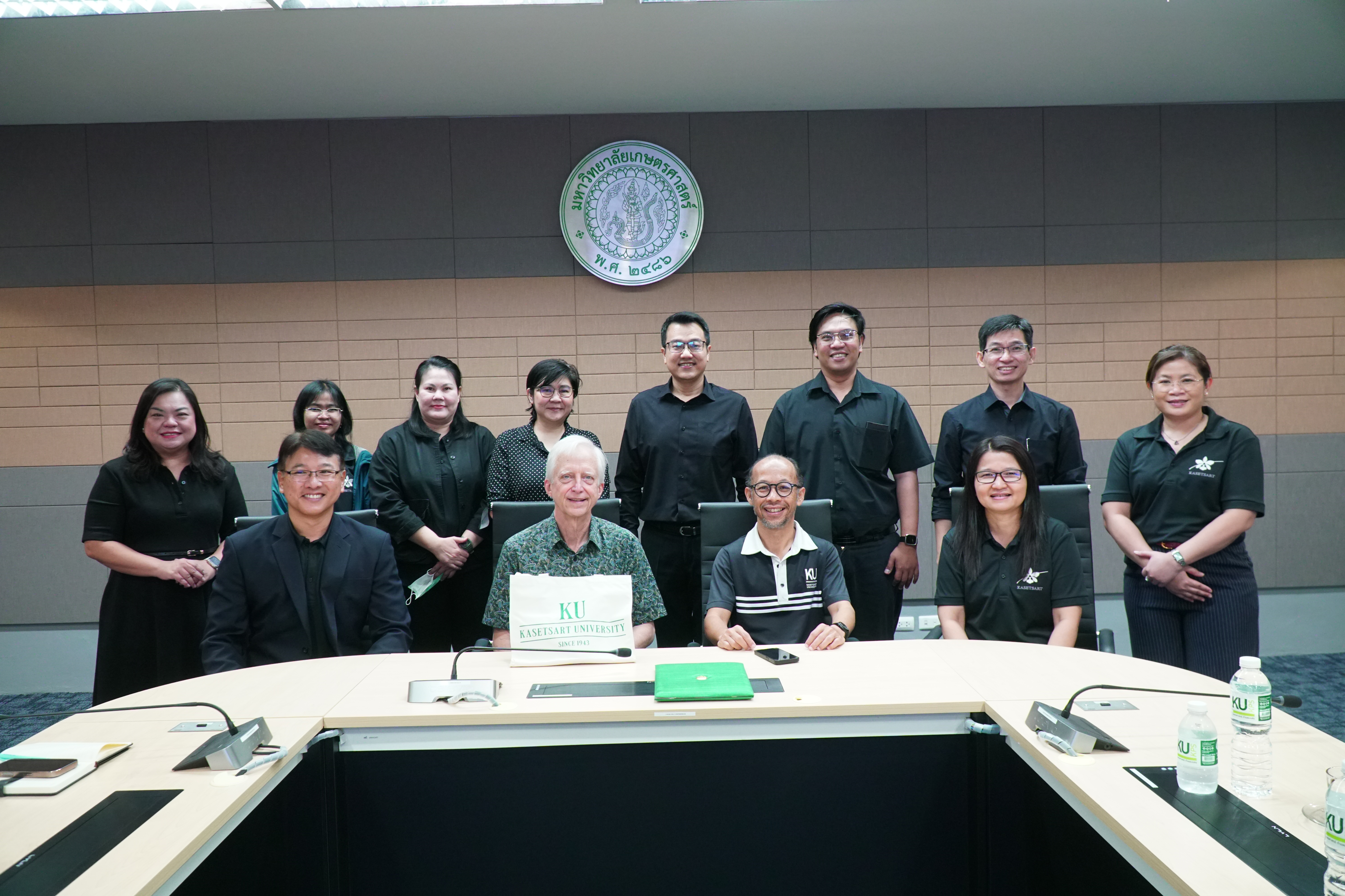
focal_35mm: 27
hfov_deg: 67.4
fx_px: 1009
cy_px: 448
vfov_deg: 47.9
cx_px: 672
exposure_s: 1/90
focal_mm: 18
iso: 1600
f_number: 4.5
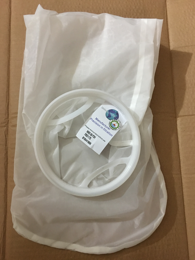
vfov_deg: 61.7
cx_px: 98
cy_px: 130
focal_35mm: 29
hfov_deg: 48.2
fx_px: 218
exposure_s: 1/8
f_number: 2.2
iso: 125
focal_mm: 4.15
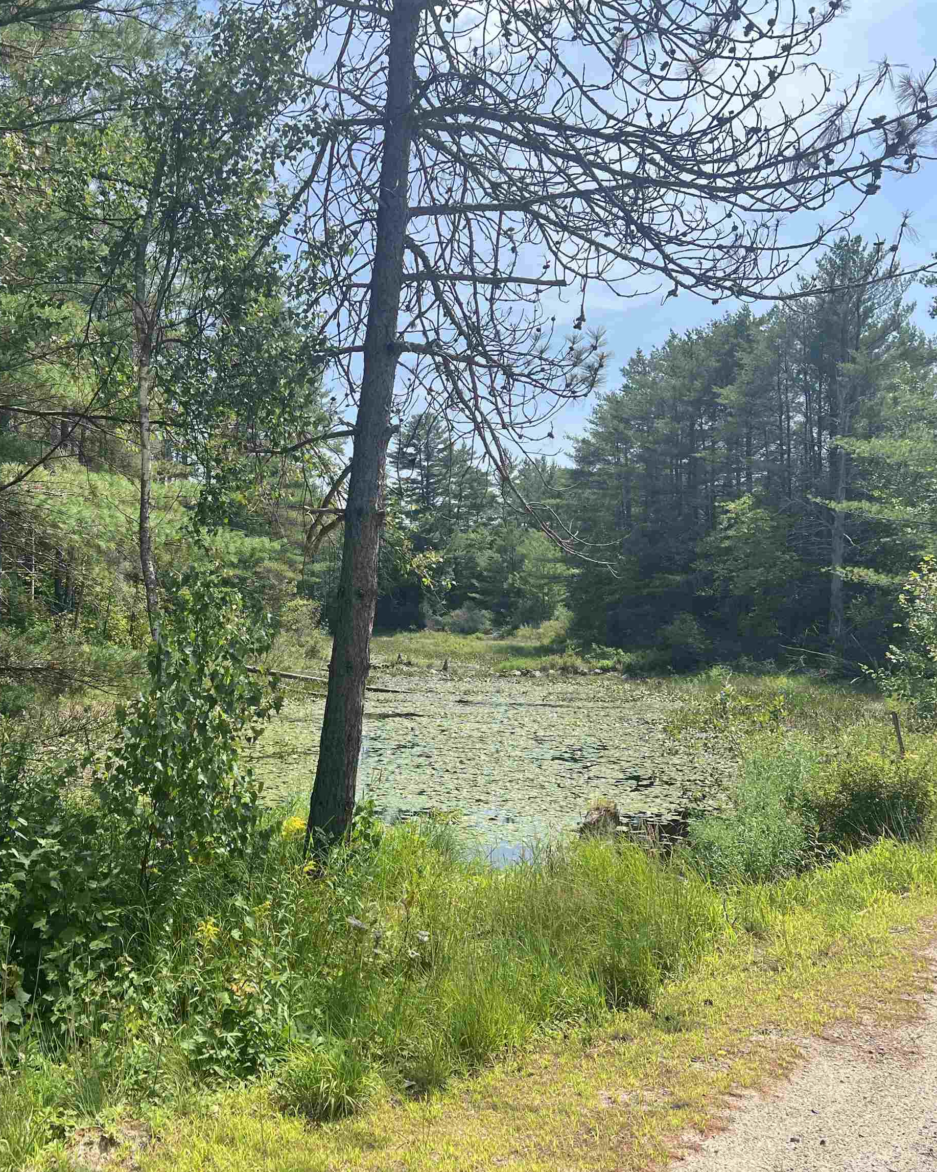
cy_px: 587
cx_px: 239
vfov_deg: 52.8
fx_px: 1179
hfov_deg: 42.1
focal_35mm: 34
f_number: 1.5
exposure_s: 1/1934
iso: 50
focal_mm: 5.7
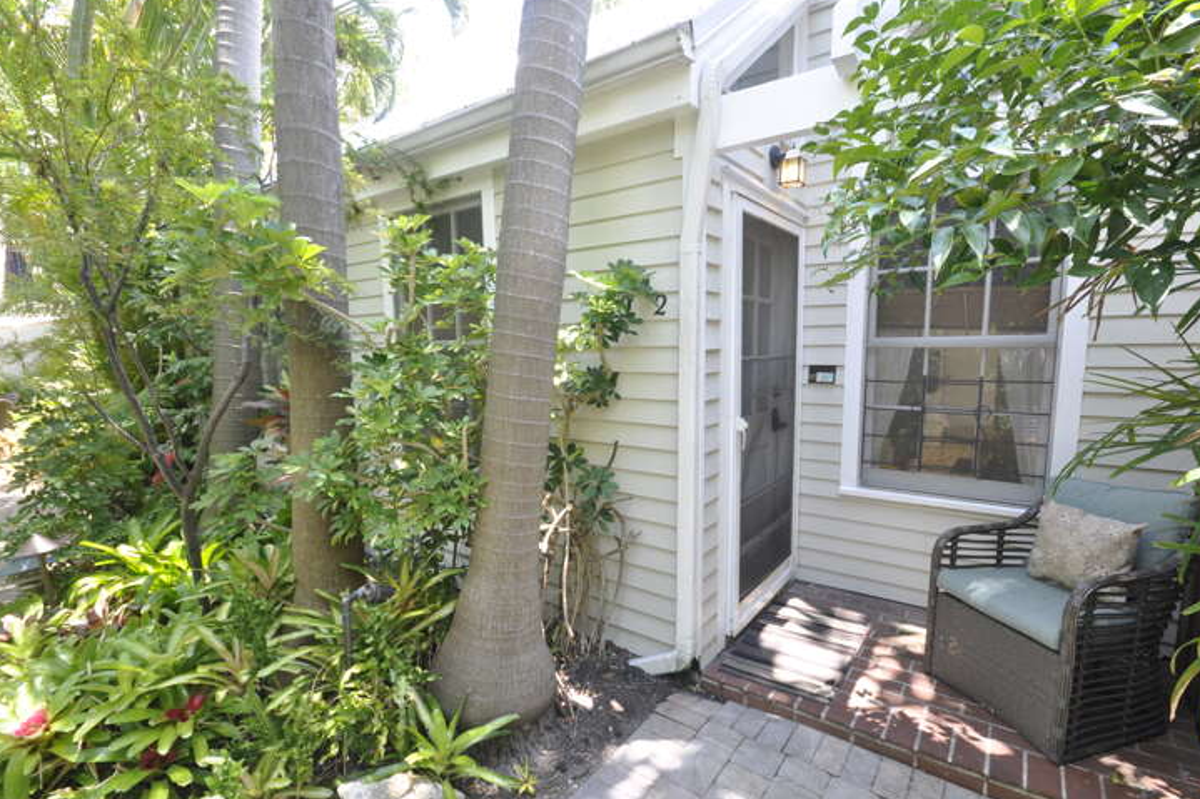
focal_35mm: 16
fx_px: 533
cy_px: 414
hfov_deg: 96.7
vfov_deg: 73.7
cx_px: 629
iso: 200
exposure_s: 1/15
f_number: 11
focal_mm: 10
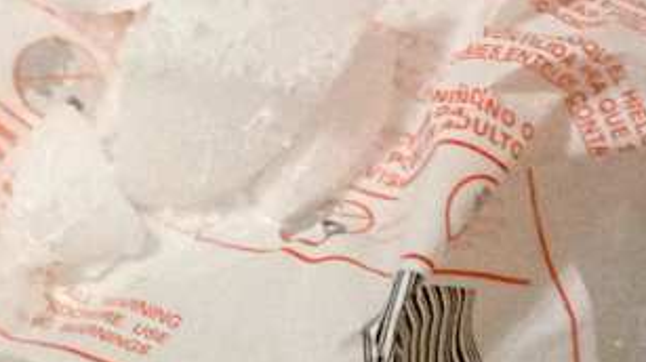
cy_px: -423
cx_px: -189
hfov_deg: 10.6
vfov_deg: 5.9
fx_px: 3405
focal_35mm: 199
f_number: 2.4
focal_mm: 4.28
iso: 250
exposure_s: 1/20
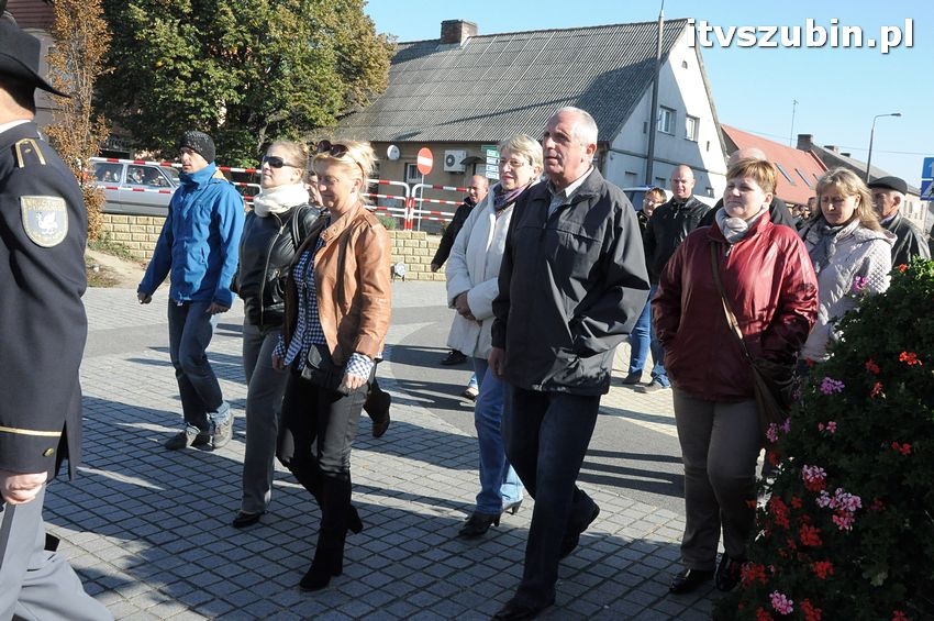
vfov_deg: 39.9
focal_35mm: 33
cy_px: 310
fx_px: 855
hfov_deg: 57.3
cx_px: 467
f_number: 11
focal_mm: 22
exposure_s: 1/800
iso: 1600
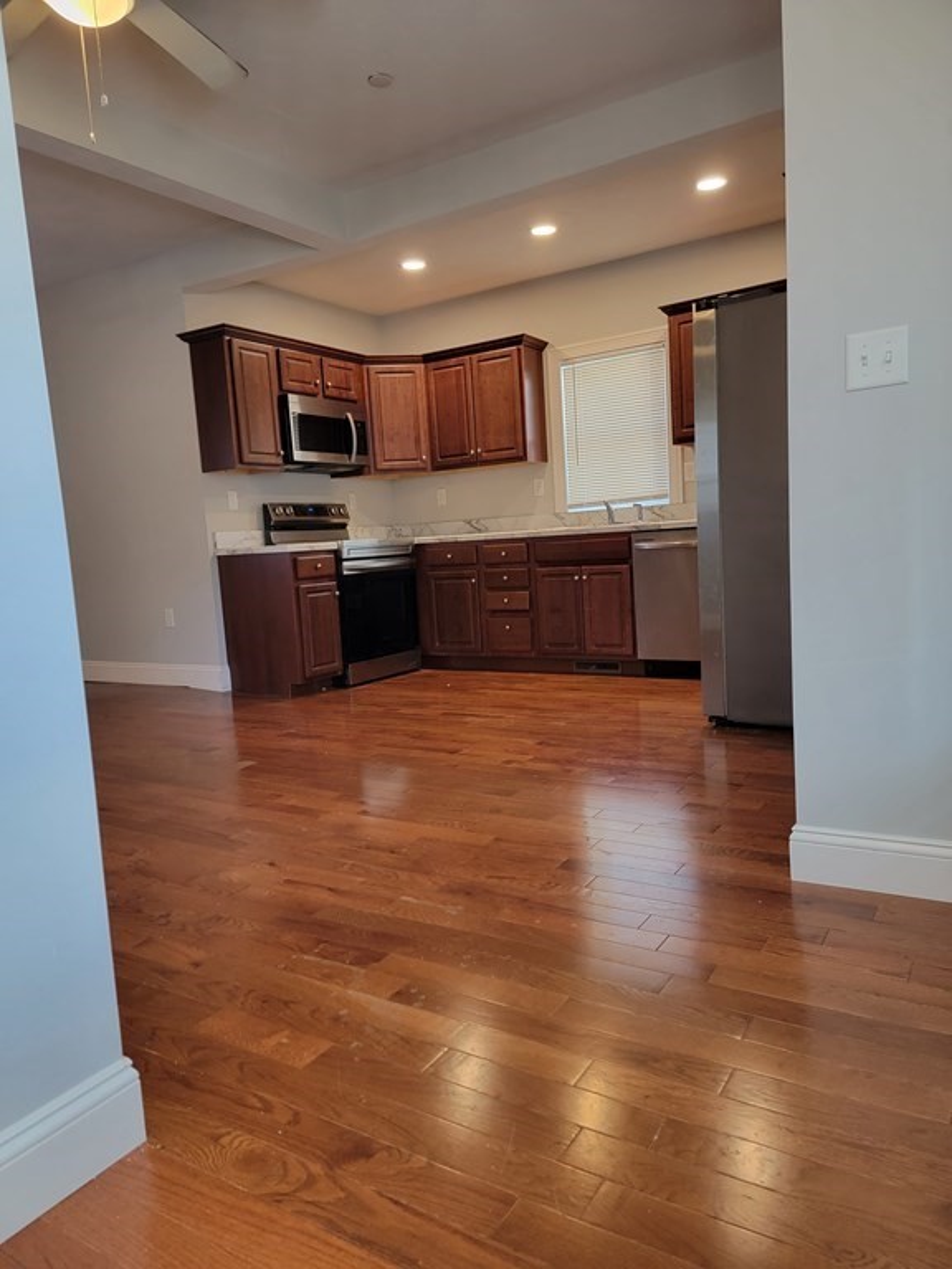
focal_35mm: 24
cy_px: 634
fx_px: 880
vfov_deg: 71.6
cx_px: 476
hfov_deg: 56.8
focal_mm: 6.7
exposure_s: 1/120
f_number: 1.8
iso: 320
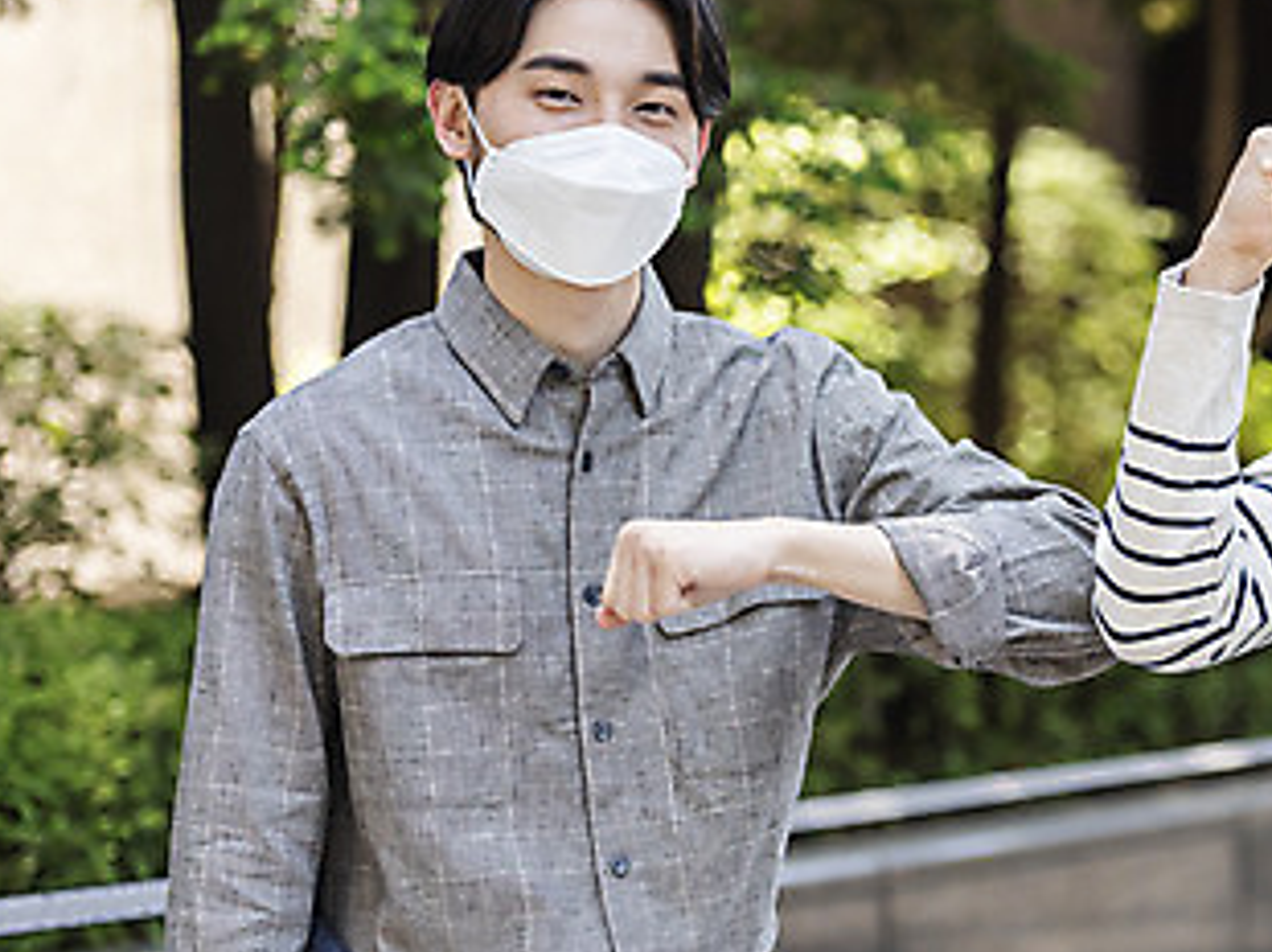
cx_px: 942
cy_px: 435
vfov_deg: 9.3
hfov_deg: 12.3
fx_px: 5875
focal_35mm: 160
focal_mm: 86
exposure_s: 1/640
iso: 320
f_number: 2.8
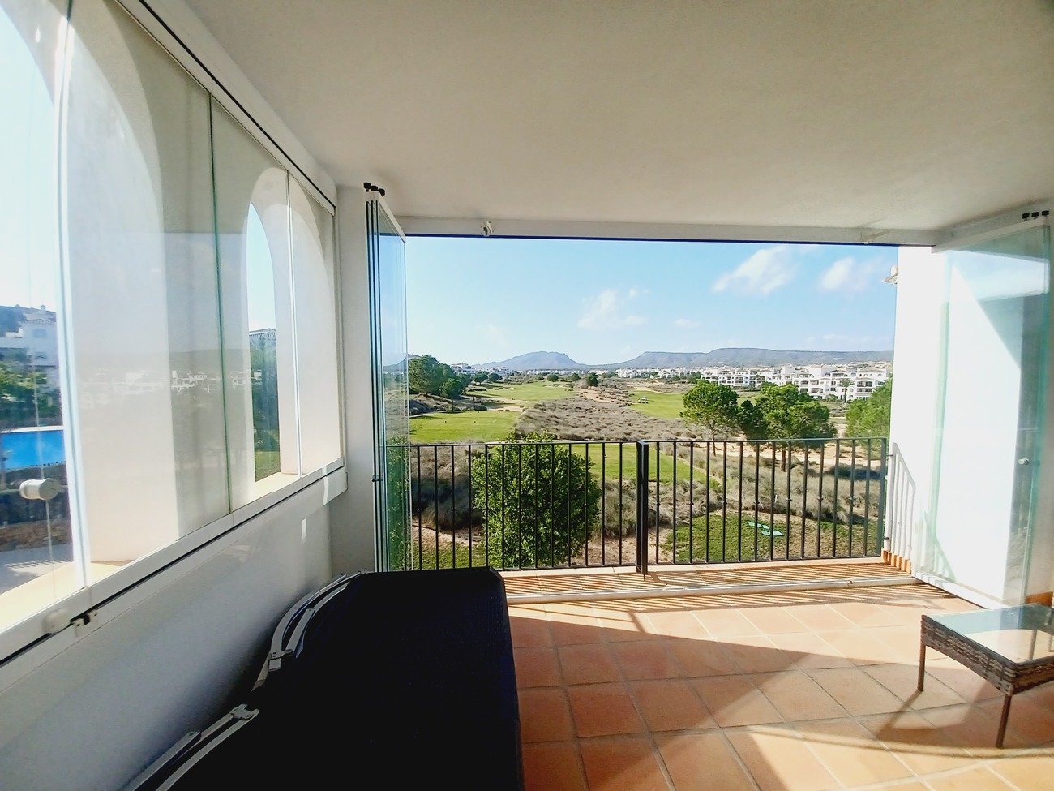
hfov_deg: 106.2
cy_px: 396
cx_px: 527
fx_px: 396
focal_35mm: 13
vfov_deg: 89.9
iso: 40
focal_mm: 1.42
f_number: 2.2
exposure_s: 1/1401
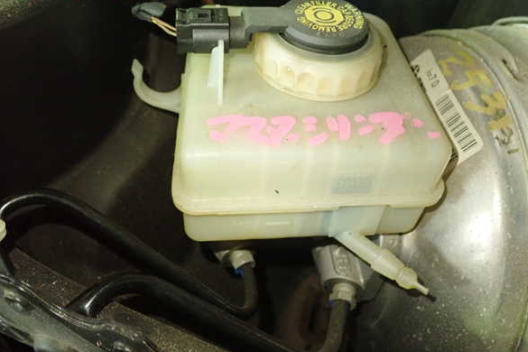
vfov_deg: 41.1
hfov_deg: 58.7
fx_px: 469
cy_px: 182
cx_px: 270
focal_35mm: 32
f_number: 2.3
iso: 800
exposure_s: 1/60
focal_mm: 5.5
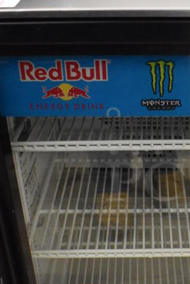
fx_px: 490
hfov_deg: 21.6
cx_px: 158
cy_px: 180
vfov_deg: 32.2
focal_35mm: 62
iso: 4500
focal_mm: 18
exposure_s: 1/125
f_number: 3.5
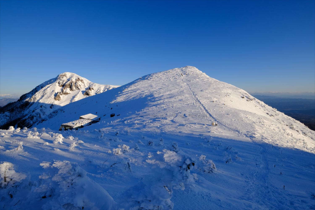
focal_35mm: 17
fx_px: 149
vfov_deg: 70.4
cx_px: 158
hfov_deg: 93.3
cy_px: 105
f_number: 11
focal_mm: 11.5
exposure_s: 1/200
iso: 200
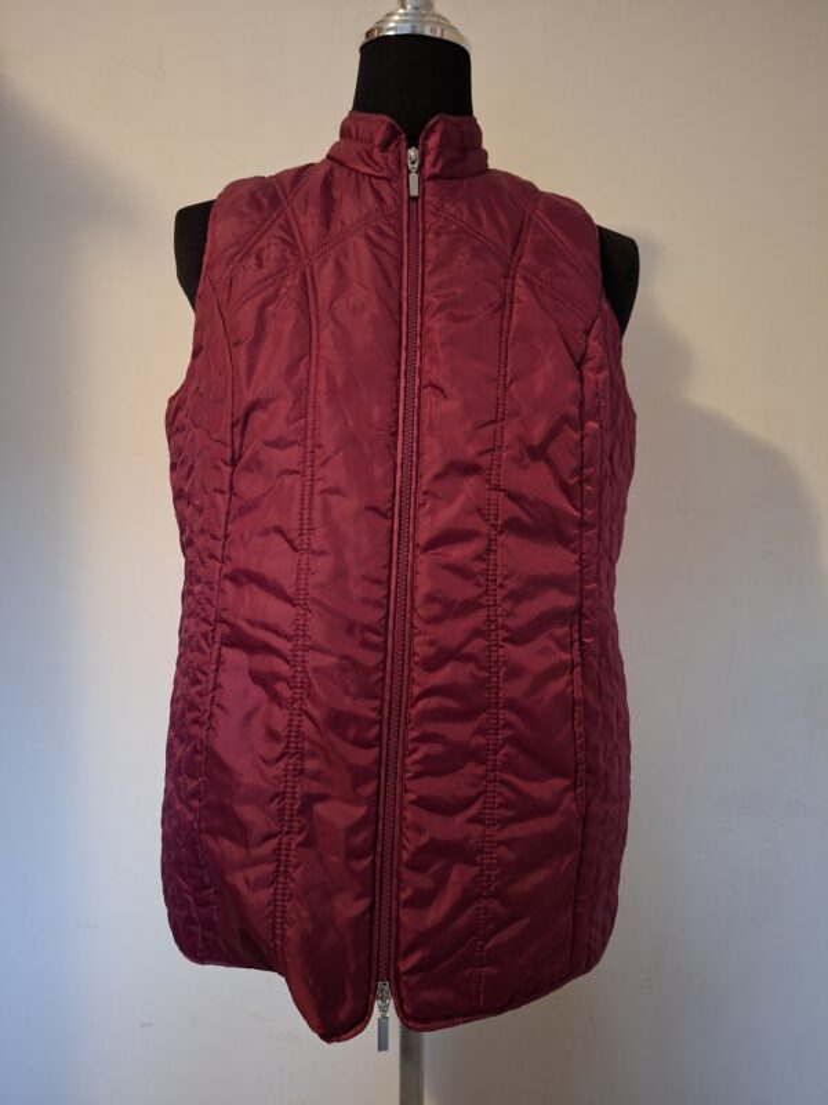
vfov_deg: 73.9
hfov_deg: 58.9
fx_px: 734
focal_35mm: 23
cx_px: 414
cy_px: 552
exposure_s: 1/24
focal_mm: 5.54
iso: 800
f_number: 1.8
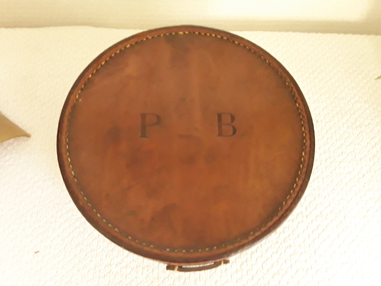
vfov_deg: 51.4
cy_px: 143
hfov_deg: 65.3
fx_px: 297
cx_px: 190
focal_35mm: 27
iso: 400
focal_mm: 2.91
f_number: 1.9
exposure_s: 1/50
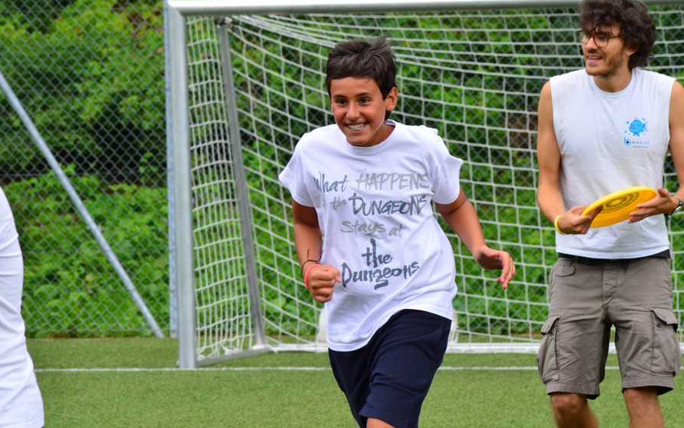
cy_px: 202
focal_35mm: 316
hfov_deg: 6.6
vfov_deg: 4.2
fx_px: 5891
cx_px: 349
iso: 800
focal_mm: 180
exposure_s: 1/320
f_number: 13
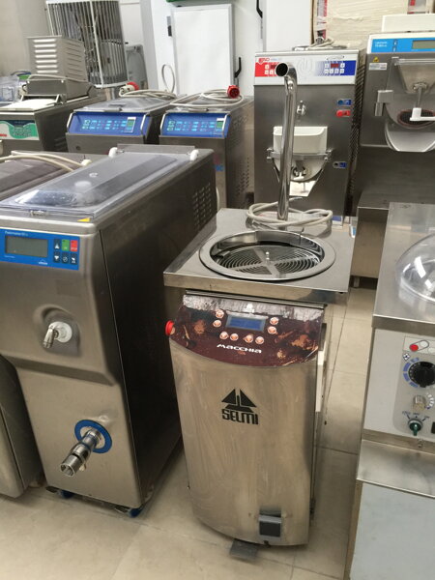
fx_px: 486
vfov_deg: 61.7
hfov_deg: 48.2
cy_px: 290
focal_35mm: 29
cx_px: 218
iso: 100
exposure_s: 1/17
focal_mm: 4.15
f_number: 2.2
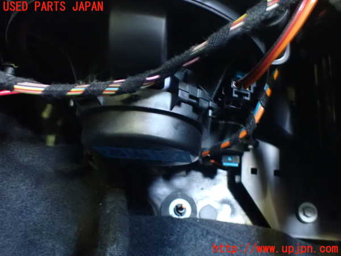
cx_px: 170
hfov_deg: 60.0
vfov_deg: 46.8
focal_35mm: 30
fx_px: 296
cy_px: 128
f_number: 2.3
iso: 1600
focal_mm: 5.4
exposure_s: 1/8
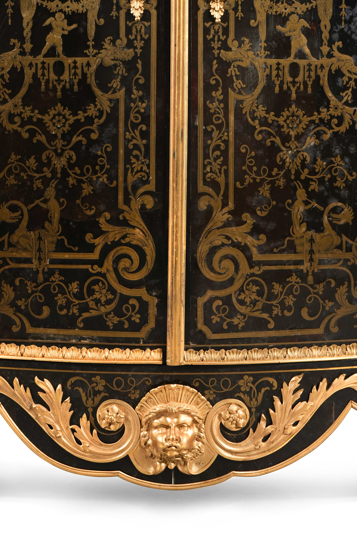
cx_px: 178
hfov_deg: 19.5
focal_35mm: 70
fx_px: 1041
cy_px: 268
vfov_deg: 28.8
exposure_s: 1/125
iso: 640
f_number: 13
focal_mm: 70
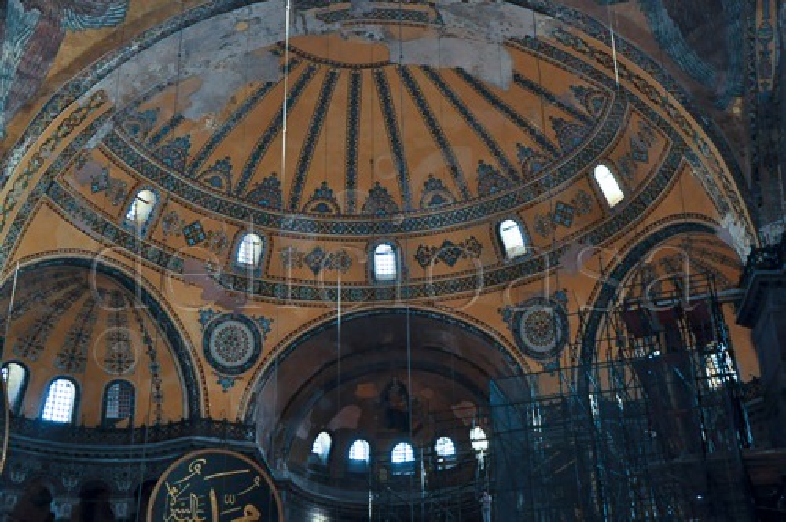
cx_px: 393
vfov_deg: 25.7
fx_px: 1145
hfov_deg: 37.9
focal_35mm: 52
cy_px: 261
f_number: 4.5
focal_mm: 35
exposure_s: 1/60
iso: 800
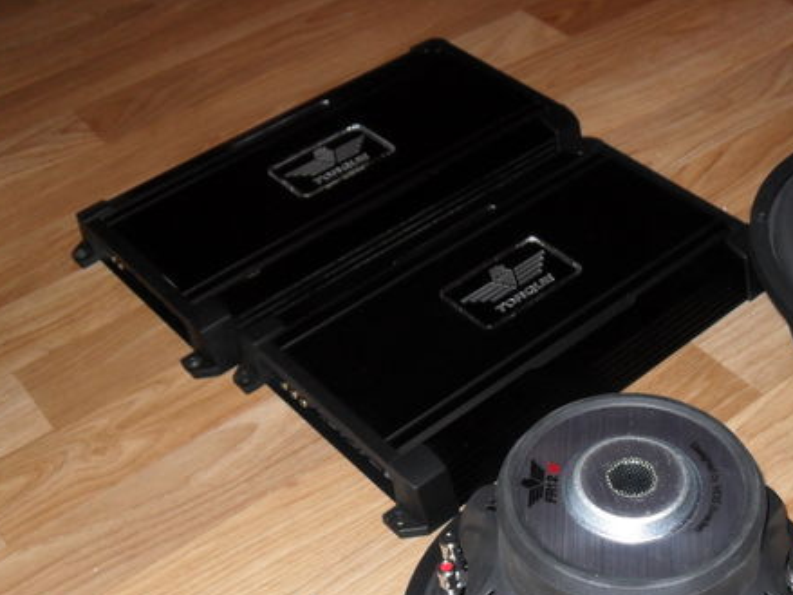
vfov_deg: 28.4
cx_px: 555
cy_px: 374
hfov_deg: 36.9
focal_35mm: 51
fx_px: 1168
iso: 200
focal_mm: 6.2
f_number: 2.8
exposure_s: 1/45
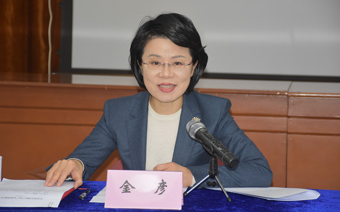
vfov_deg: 9.0
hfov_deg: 14.3
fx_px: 1358
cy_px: 105
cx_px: 171
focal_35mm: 147
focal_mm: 95
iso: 1100
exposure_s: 1/60
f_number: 5.3
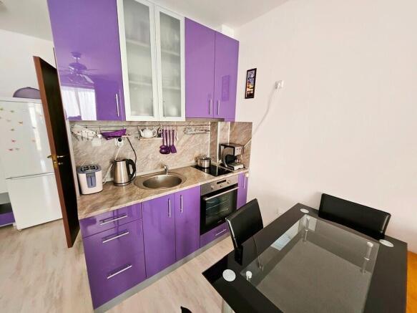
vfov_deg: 89.9
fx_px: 157
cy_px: 156
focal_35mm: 13
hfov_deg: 106.2
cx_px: 208
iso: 125
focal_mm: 1.7
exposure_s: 1/50
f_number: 2.2
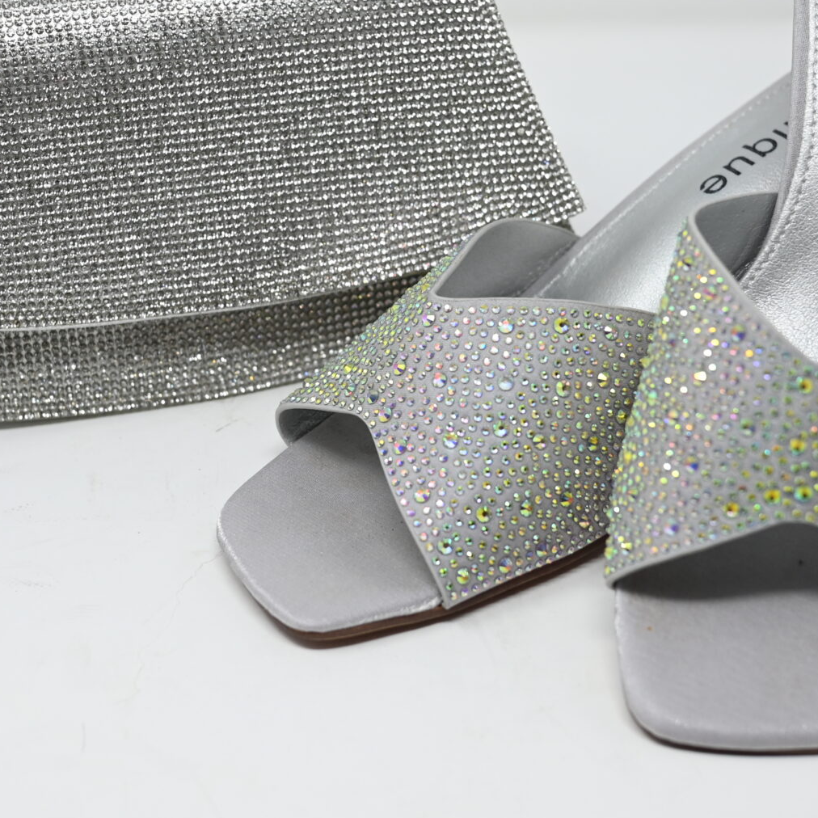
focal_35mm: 86
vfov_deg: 20.1
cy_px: 299
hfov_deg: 20.2
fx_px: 2299
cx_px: 403
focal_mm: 40
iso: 400
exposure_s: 1/250
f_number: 4.5
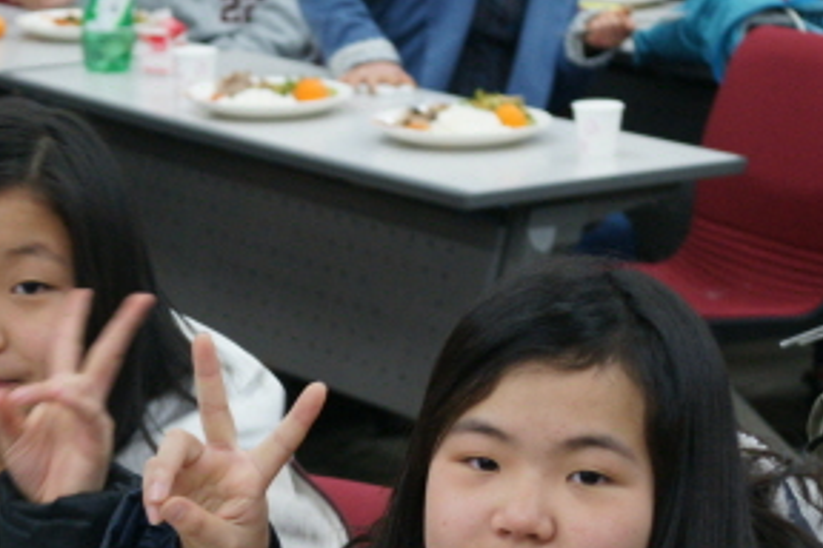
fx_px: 3337
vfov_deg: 9.3
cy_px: 525
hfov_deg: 13.9
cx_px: 103
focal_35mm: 146
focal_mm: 40
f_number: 4.5
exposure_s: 1/50
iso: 800
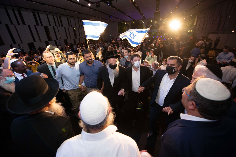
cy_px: 78
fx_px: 92
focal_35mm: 14
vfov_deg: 81.2
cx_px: 118
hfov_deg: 104.3
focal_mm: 14
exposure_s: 1/250
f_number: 3.5
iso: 2000
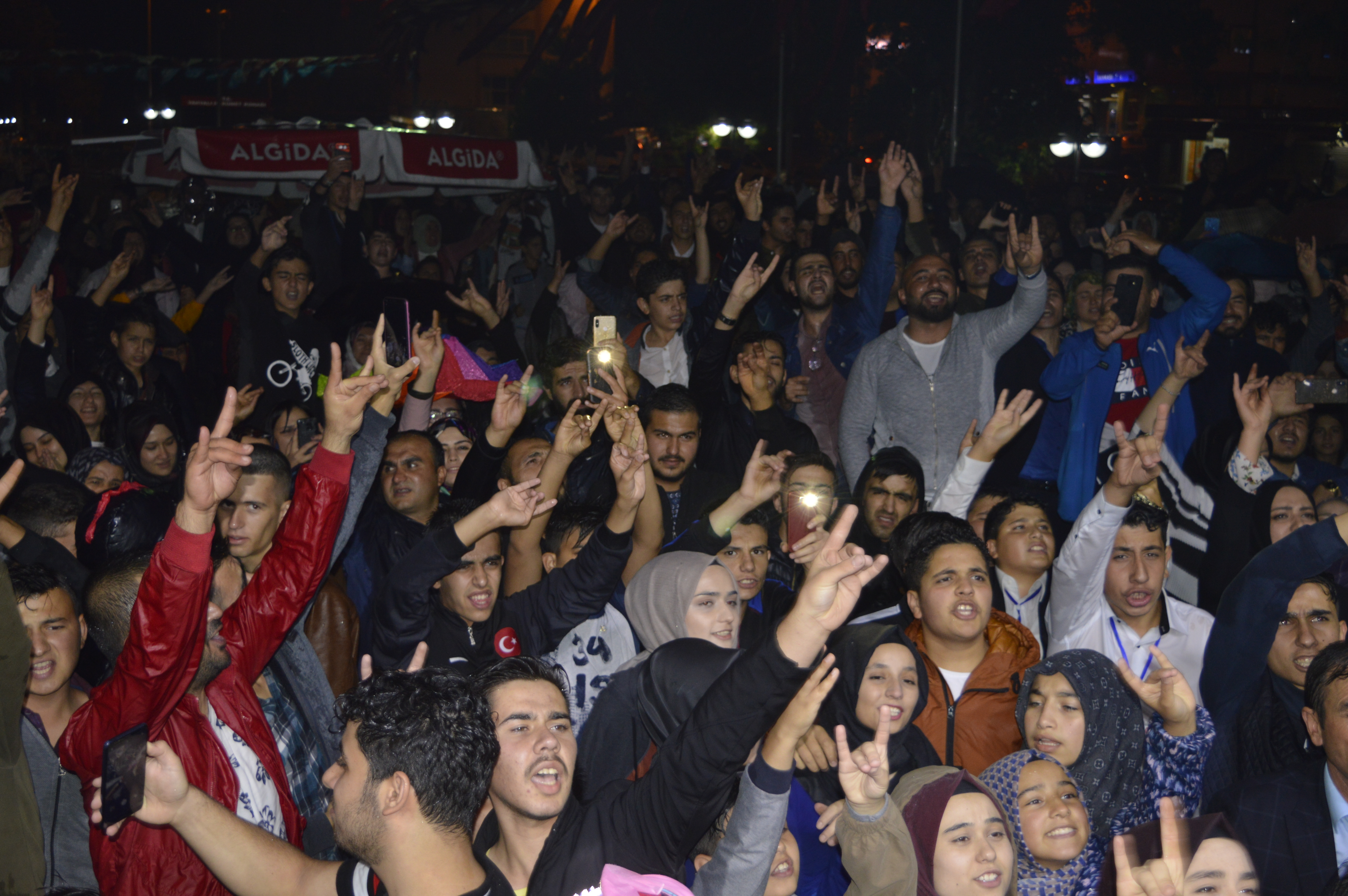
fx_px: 1627
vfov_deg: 30.8
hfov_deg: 45.0
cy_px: 448
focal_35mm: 44
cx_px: 674
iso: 500
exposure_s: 1/60
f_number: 4.2
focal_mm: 29
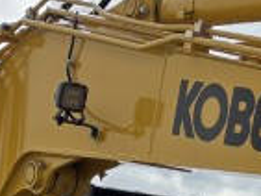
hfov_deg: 13.4
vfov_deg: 9.0
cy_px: 481
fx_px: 1109
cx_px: 165
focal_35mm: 147
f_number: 1.6
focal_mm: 5.96
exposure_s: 1/2571
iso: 50
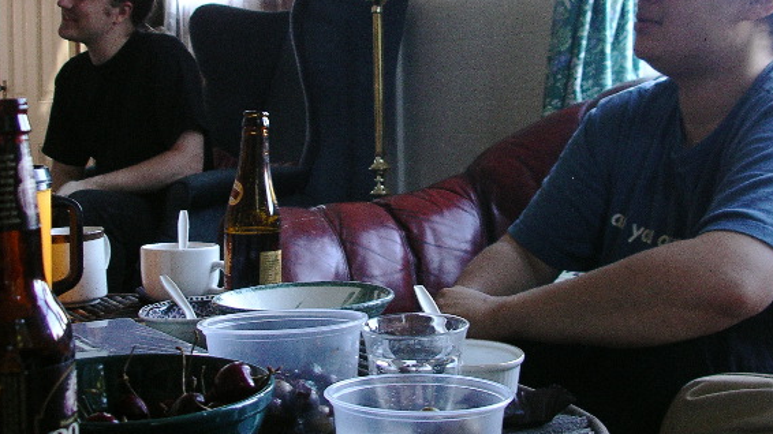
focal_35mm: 57
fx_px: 1168
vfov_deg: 21.0
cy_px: 134
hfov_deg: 36.6
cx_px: 370
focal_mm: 7.8
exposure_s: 1/40
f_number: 2.8
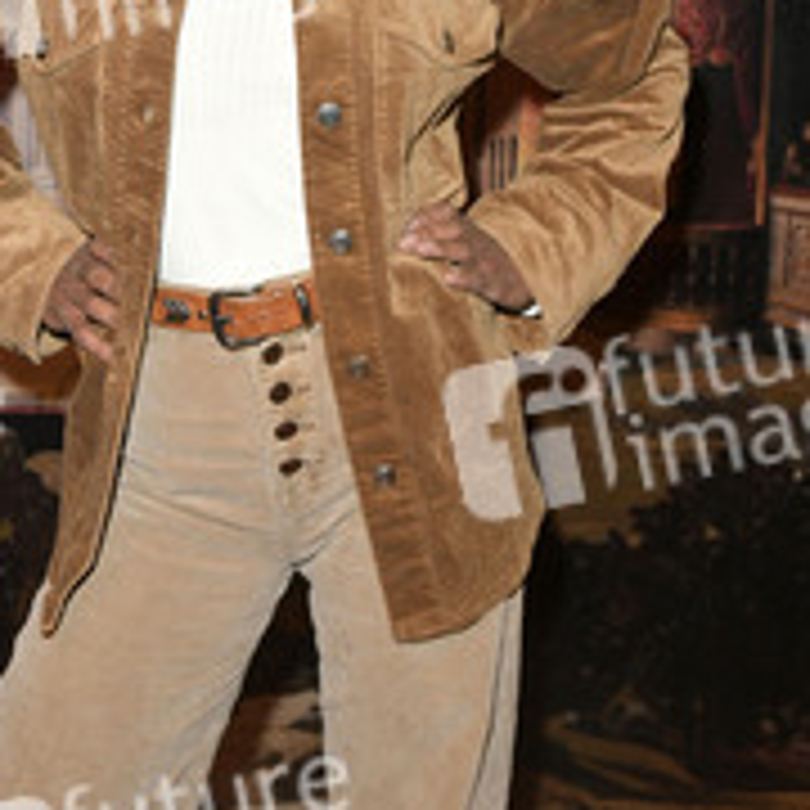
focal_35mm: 66
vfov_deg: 25.7
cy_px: 189
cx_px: 266
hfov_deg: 25.9
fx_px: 1747
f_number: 5.6
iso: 2000
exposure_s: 1/125
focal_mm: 35
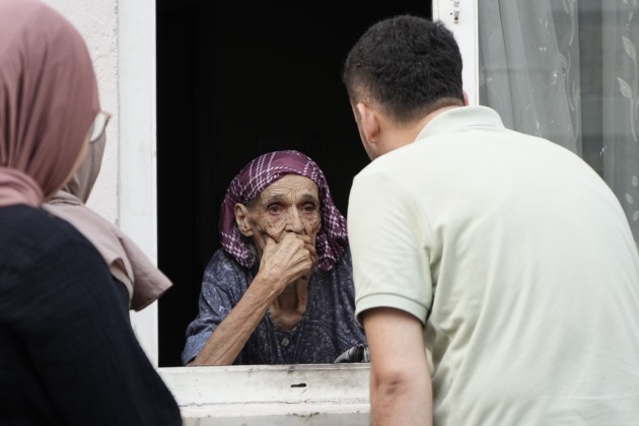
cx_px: 320
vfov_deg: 13.0
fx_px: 1864
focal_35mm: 105
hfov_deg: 19.5
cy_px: 213
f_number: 4
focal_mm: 70
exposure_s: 1/250
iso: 640
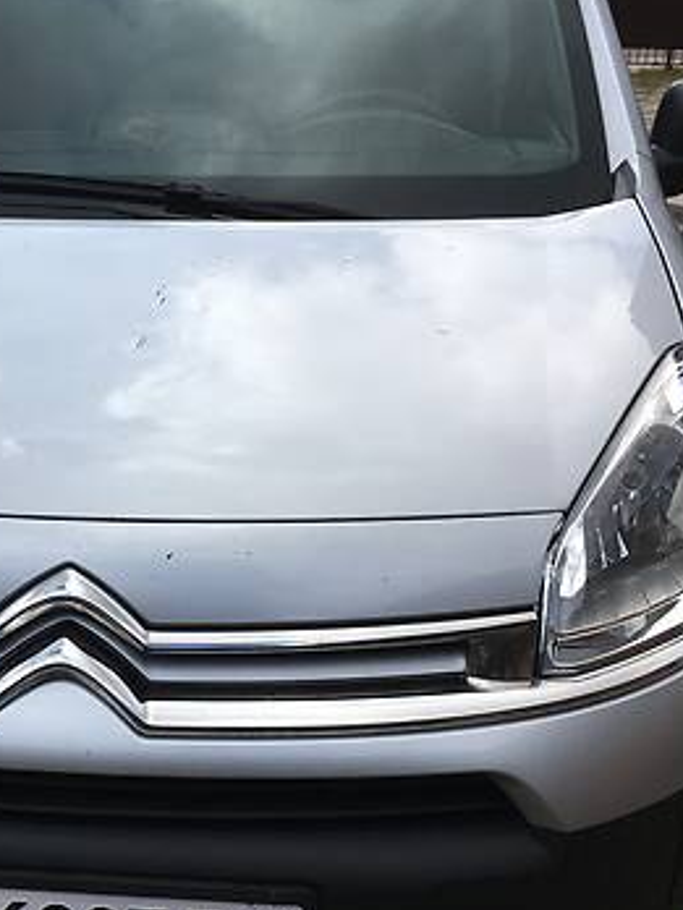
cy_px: 560
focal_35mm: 50
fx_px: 1315
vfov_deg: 38.0
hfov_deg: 28.5
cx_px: 131
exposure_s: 1/777
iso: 25
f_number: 2.2
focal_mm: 4.2
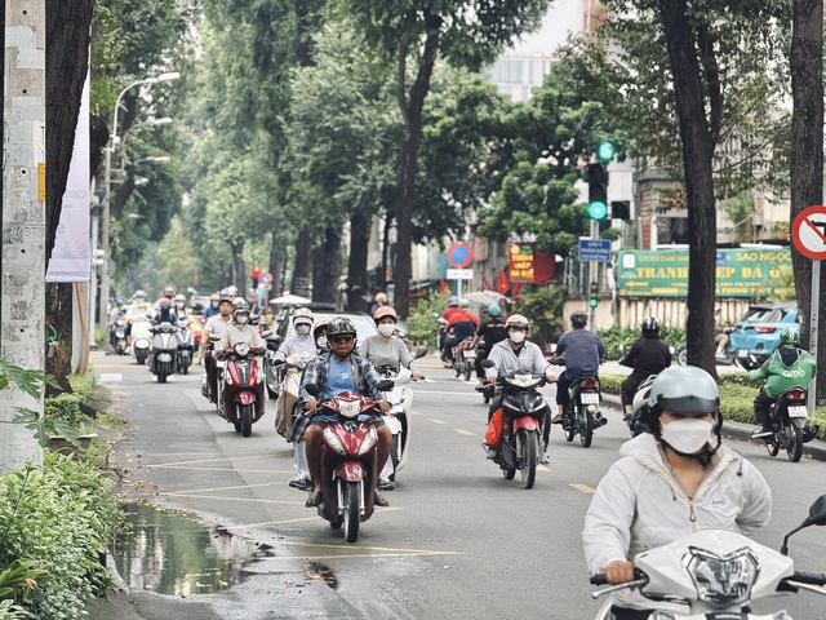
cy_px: 310
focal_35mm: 120
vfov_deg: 12.3
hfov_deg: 16.4
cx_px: 413
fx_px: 2863
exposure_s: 1/126
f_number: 2.8
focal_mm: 15.66
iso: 50
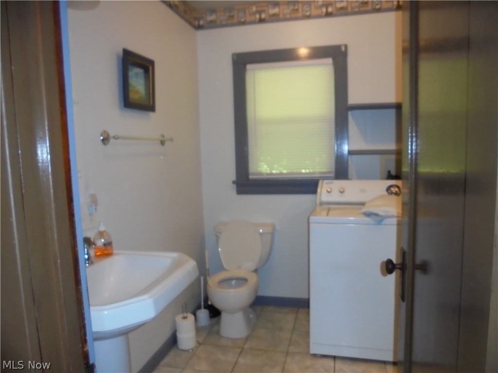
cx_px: 249
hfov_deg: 67.3
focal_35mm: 26
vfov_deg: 53.1
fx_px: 374
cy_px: 186
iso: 320
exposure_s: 1/30
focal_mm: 4.6
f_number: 3.5
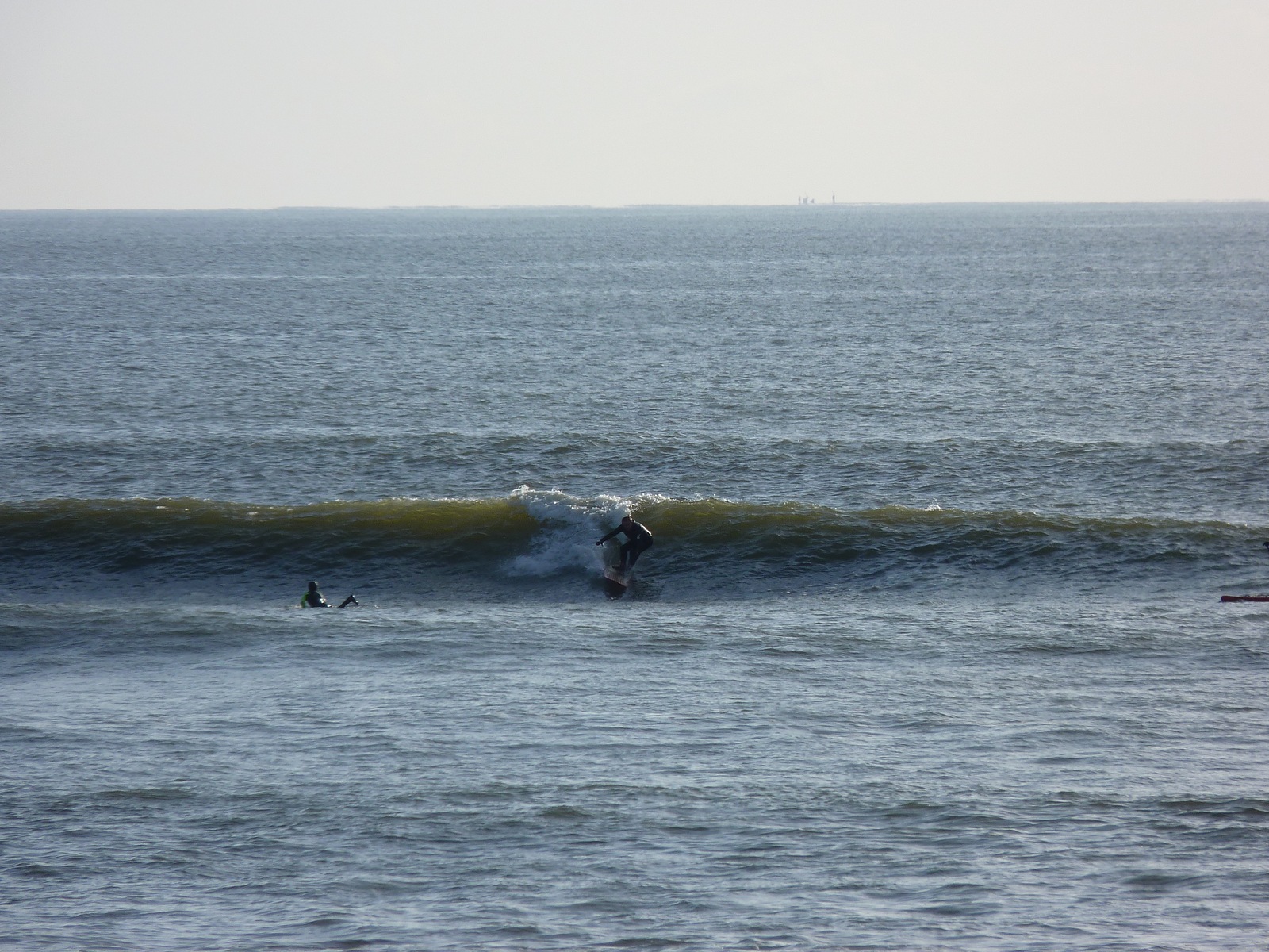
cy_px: 476
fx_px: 17816
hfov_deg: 4.1
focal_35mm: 486
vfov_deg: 3.1
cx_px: 634
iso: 80
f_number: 6.3
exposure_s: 1/500
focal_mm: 86.4
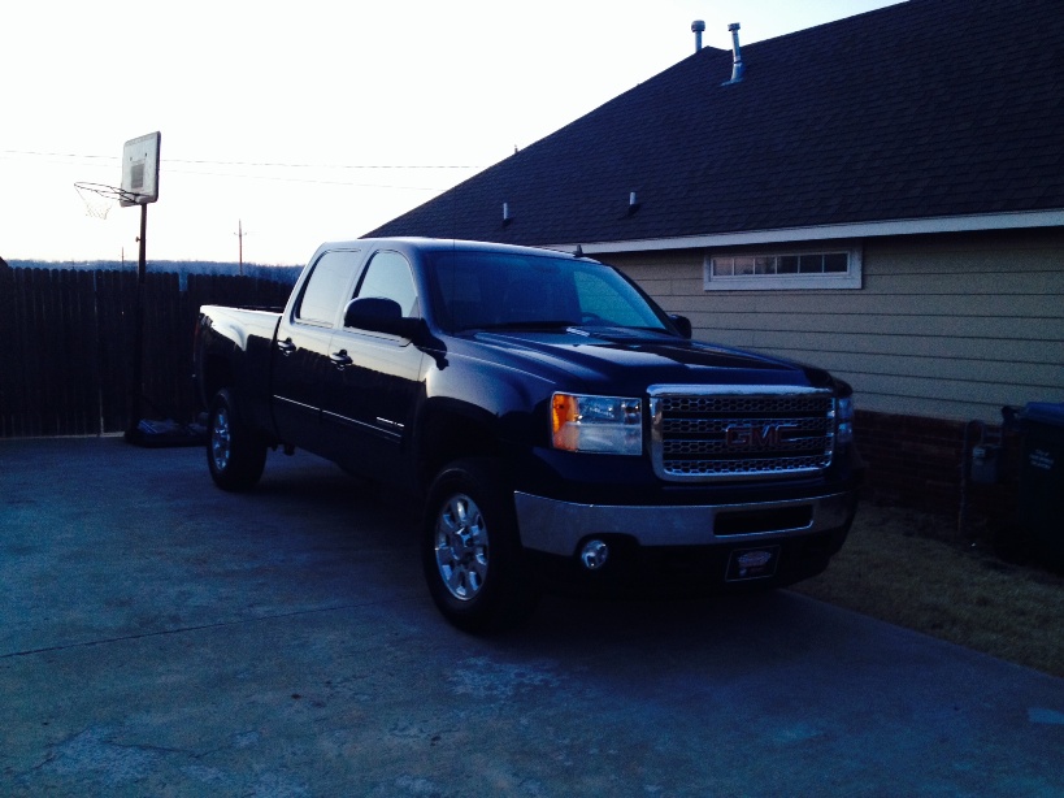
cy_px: 399
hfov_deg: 52.6
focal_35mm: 35
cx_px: 532
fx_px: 1076
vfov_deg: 40.7
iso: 125
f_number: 2.4
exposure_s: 1/20
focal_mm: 4.28
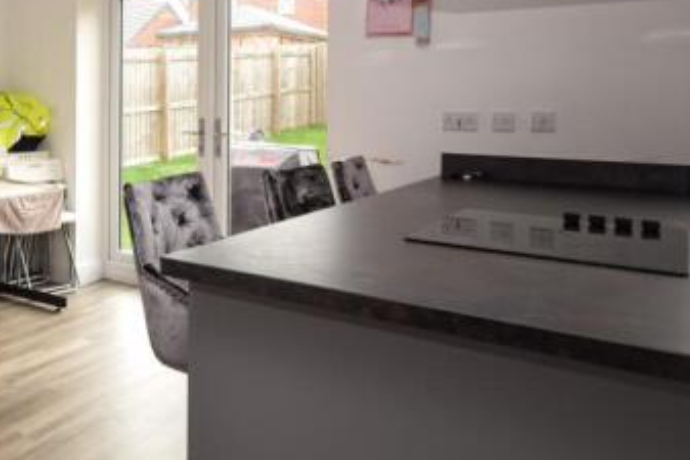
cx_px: 132
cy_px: 122
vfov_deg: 37.1
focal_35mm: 35
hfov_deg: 50.9
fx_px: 671
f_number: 4.5
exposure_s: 1/60
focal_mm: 12
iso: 160
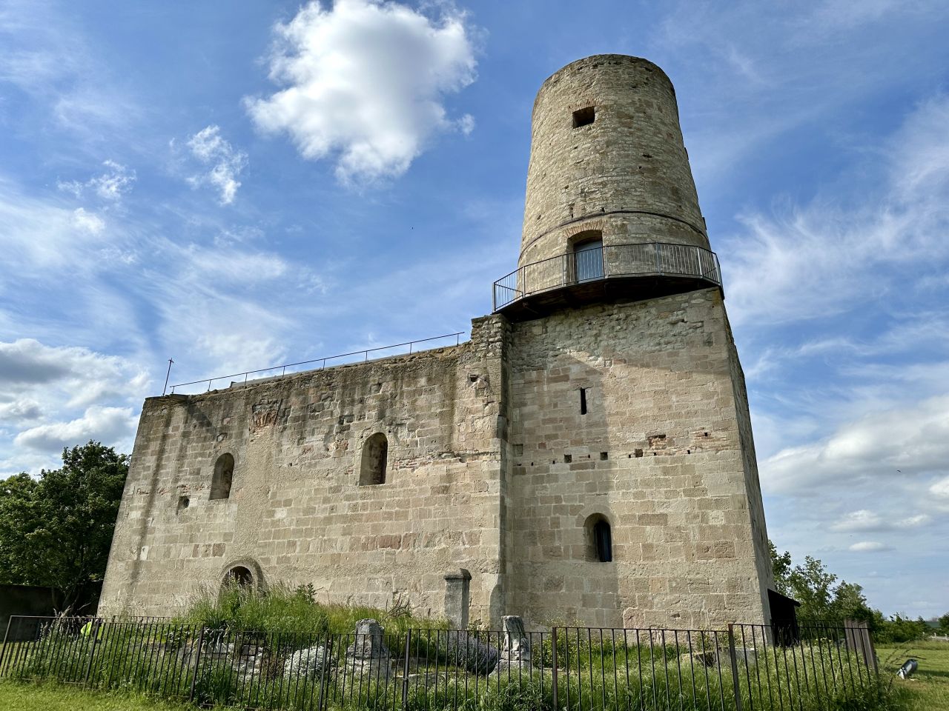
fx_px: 658
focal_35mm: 24
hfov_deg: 71.6
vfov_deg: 56.8
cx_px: 474
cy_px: 356
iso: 80
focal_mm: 6.86
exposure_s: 1/6623
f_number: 1.78
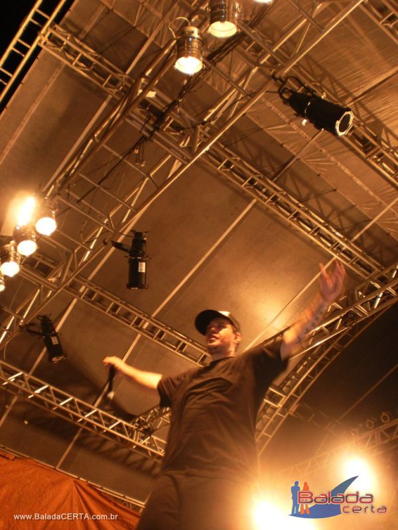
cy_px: 265
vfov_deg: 51.4
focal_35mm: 36
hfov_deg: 39.7
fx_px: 552
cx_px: 199
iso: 125
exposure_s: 1/30
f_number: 3.1
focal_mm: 6.3
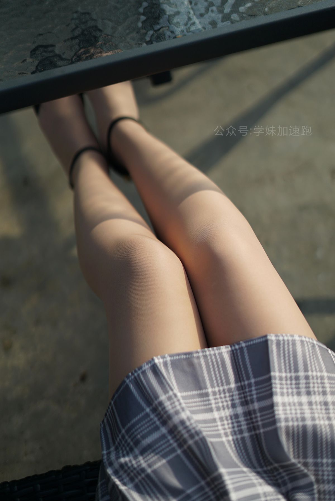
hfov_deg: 27.0
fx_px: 697
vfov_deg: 39.6
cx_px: 168
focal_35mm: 50
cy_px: 250
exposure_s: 1/8000
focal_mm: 50
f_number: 2
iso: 200
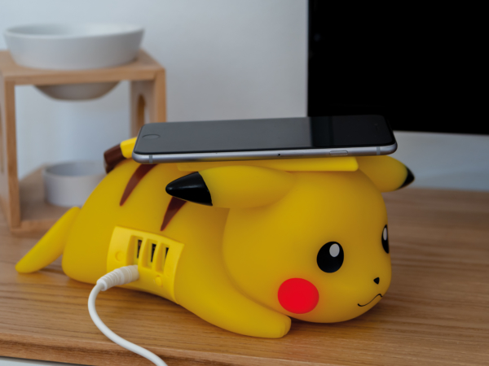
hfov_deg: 22.8
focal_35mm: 86
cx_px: 244
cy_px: 183
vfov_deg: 17.2
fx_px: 1215
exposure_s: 1/30
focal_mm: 43
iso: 400
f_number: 3.5
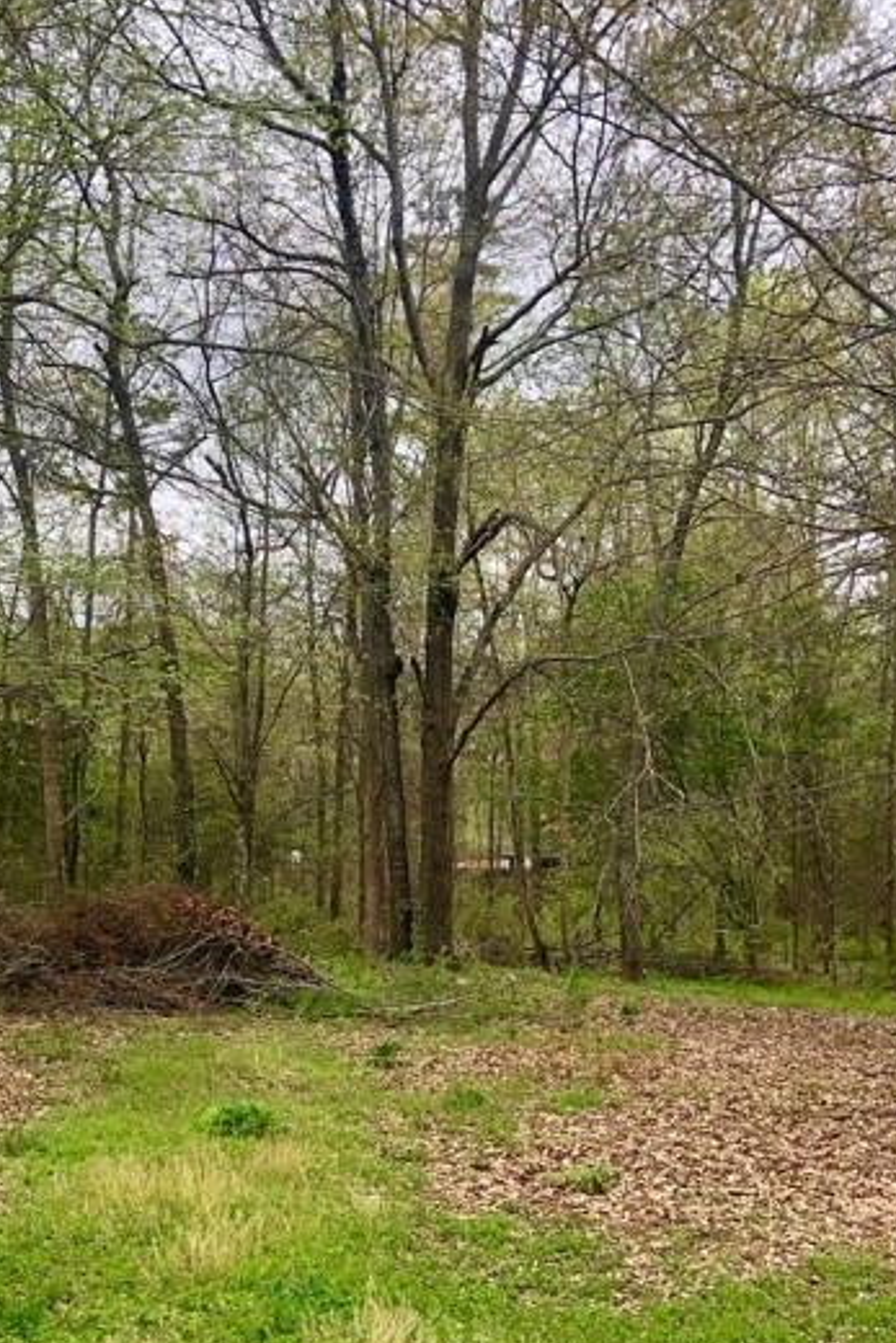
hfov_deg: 30.9
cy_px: 801
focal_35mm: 43
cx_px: 271
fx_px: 1604
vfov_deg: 45.2
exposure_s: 1/269
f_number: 1.8
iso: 20
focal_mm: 4
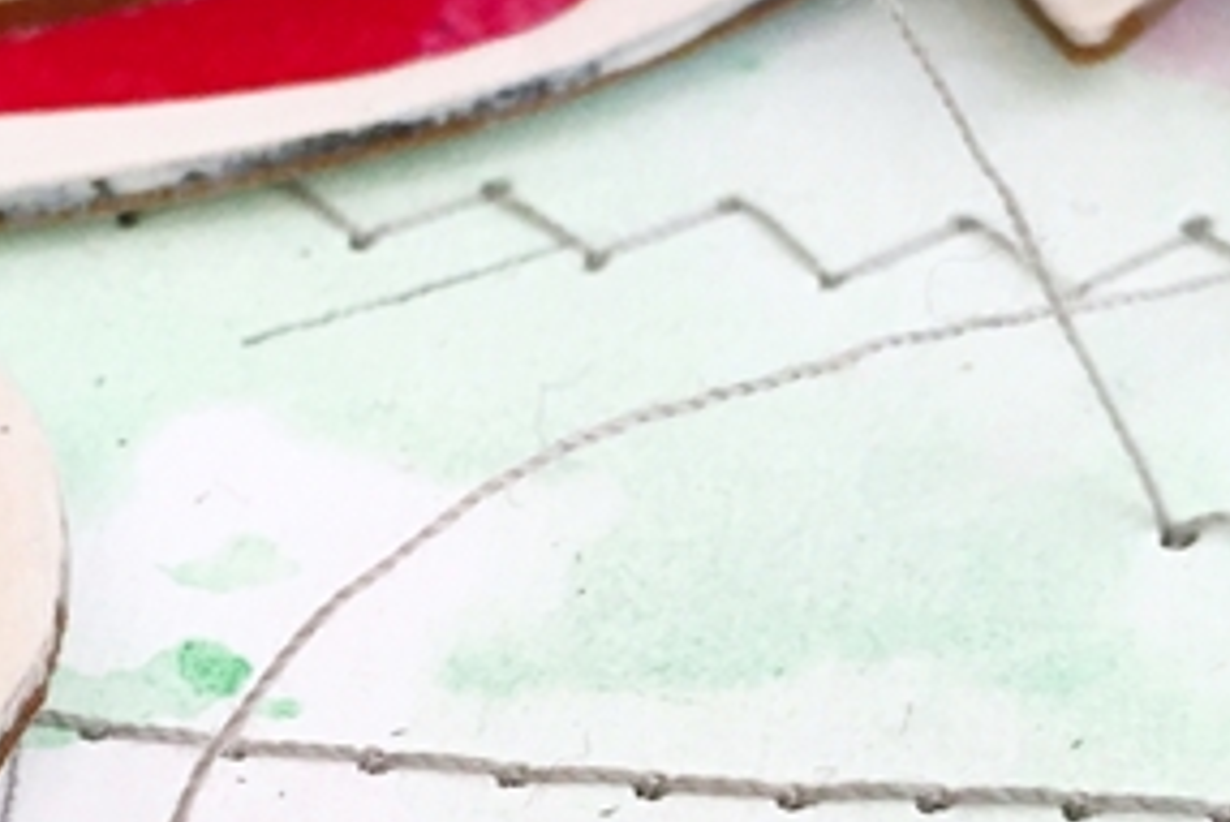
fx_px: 3692
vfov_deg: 12.6
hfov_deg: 18.9
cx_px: 637
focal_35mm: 108
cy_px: 646
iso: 50
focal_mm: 4.15
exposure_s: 1/33
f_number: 2.2
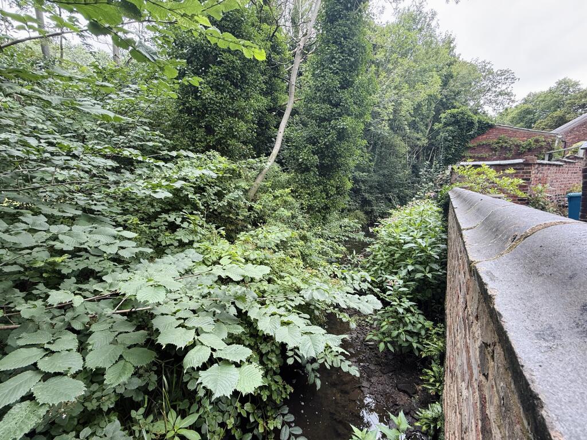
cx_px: 294
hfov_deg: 102.1
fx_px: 237
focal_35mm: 14
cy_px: 220
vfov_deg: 85.7
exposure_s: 1/99
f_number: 2.2
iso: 50
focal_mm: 2.22
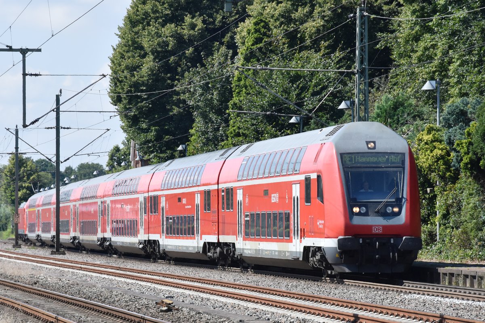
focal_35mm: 158
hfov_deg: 13.0
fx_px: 2122
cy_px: 162
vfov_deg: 8.7
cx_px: 242
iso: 560
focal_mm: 105
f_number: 8
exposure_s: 1/1000
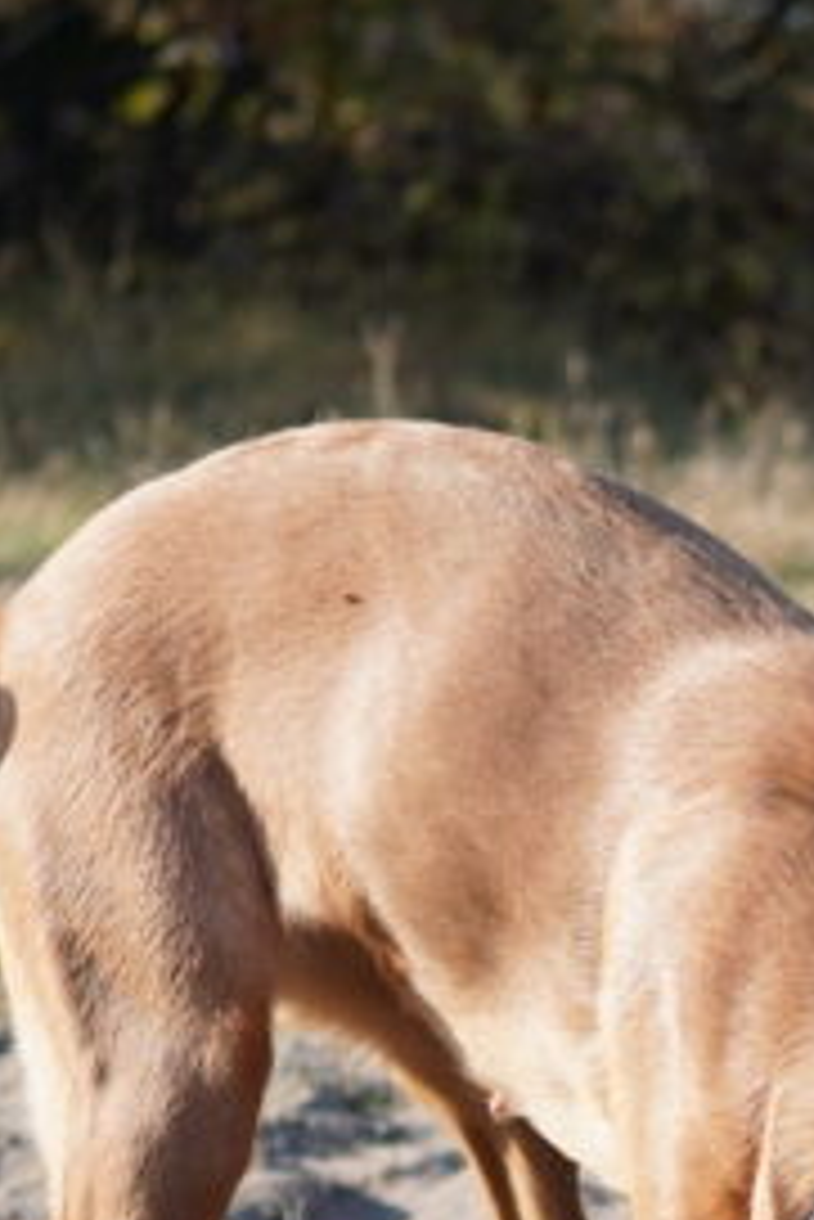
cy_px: 1247
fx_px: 5758
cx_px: 951
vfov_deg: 11.9
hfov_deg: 8.0
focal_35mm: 170
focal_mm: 30
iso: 250
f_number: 2.2
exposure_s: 1/3200
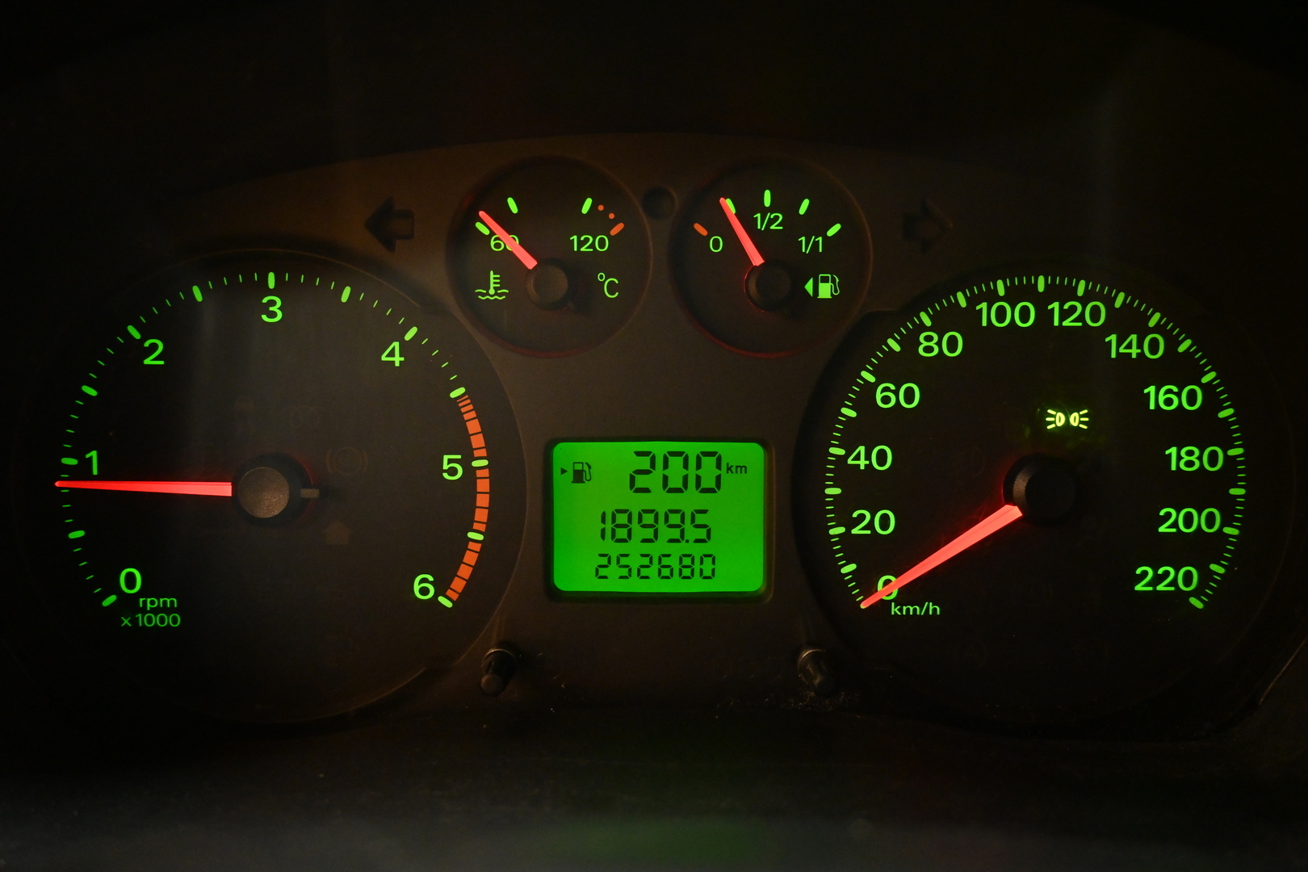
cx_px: 654
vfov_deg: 44.6
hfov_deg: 63.2
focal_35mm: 29
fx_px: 1063
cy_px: 436
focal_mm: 19.5
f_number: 3.8
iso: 3600
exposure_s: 1/30
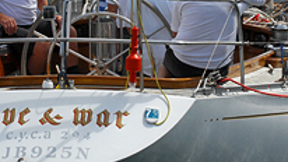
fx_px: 3319
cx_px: 165
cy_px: 2
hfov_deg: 5.0
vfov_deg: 2.8
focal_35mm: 435
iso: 400
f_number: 7.1
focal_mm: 95
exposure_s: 1/1000
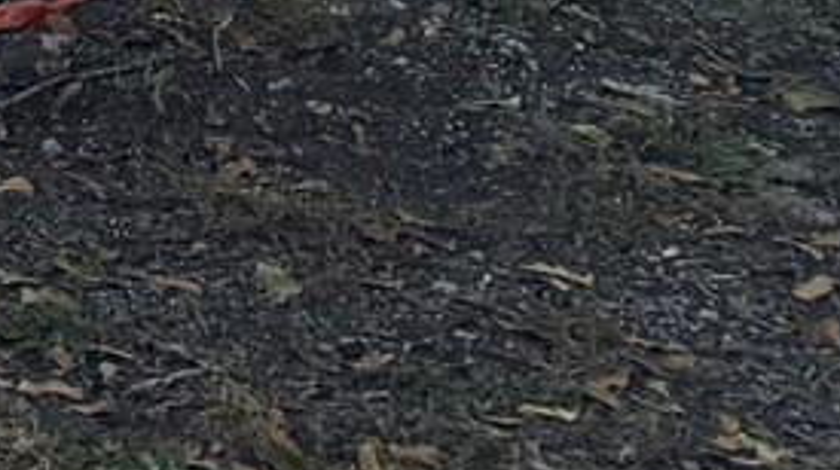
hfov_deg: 8.1
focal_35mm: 195
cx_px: -2190
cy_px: -1663
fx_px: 4339
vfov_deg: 5.2
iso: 100
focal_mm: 6.76
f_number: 1.78
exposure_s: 1/2370
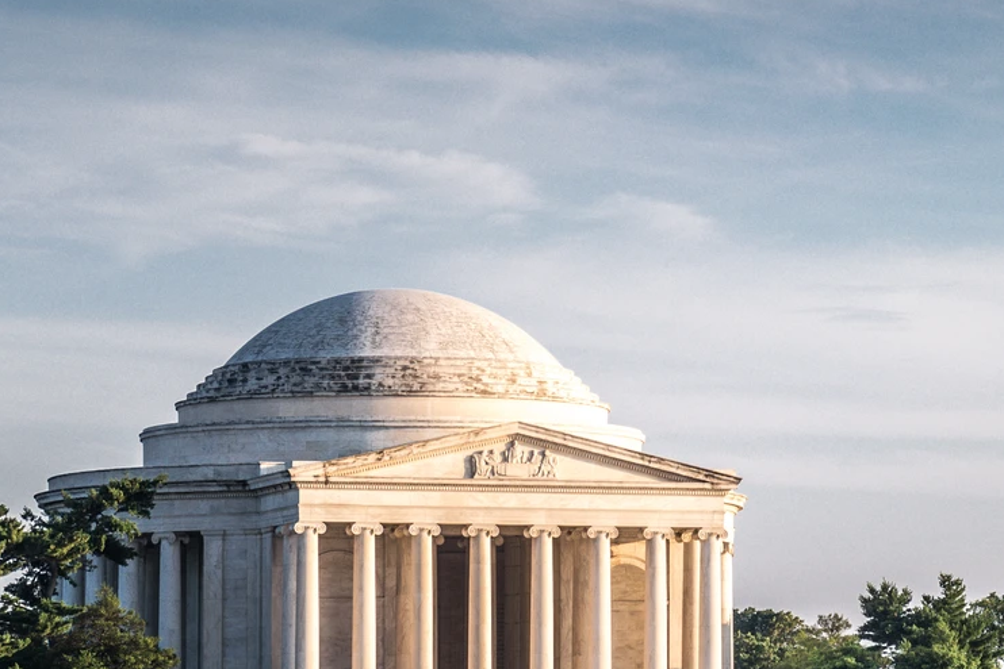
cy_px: 480
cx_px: 710
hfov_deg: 9.3
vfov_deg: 6.2
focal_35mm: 220
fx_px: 6136
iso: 100
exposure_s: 1/500
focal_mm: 85
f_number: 4.5
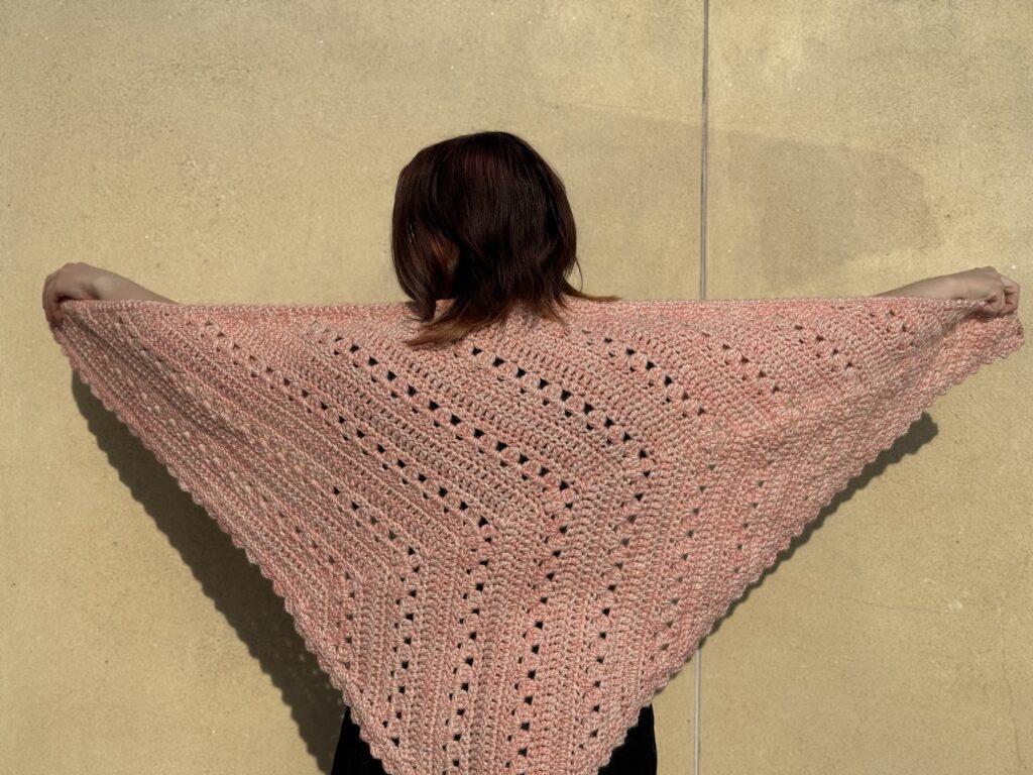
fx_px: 1432
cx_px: 516
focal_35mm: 48
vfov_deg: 30.3
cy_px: 388
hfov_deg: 39.7
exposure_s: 1/11364
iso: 50
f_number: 1.78
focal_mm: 6.76
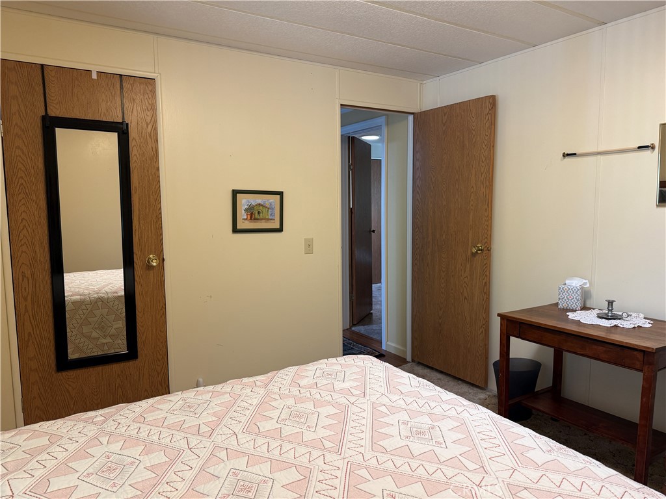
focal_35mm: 24
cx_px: 333
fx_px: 462
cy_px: 250
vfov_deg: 56.8
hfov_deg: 71.6
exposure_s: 1/60
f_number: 1.78
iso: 160
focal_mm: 6.76
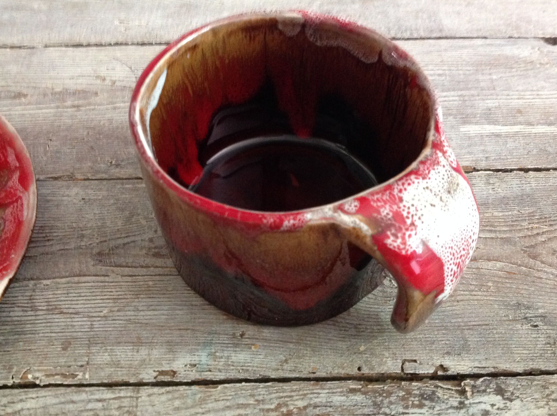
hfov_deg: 49.0
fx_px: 611
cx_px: 276
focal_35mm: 38
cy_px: 221
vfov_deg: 37.6
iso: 500
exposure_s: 1/15
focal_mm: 4.28
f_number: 2.4
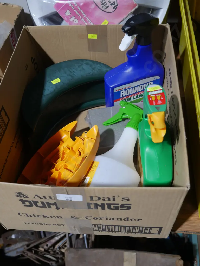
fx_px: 292
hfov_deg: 37.8
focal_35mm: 38
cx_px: 100
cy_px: 133
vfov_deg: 49.0
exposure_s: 1/60
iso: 400
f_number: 4.1
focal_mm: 19
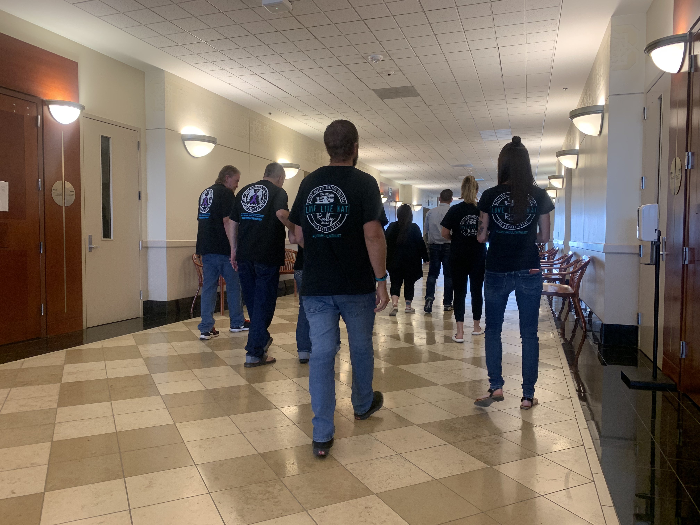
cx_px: 350
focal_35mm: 26
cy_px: 262
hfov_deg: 67.3
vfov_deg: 53.1
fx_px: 526
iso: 80
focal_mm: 4.25
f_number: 1.8
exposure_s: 1/60
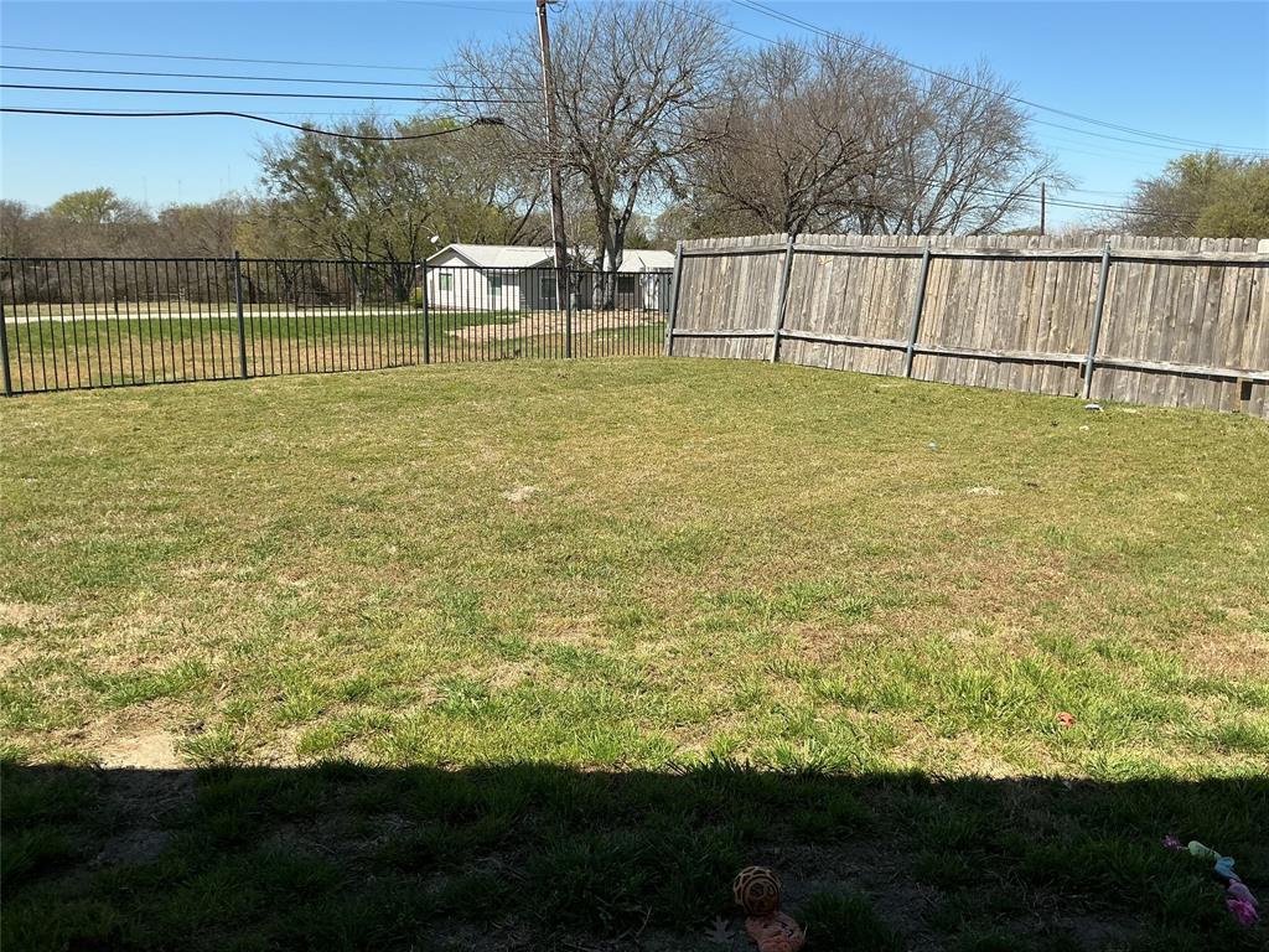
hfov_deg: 61.7
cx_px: 634
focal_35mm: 29
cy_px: 476
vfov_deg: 48.2
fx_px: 1063
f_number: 1.8
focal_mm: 3
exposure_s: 1/1786
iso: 25
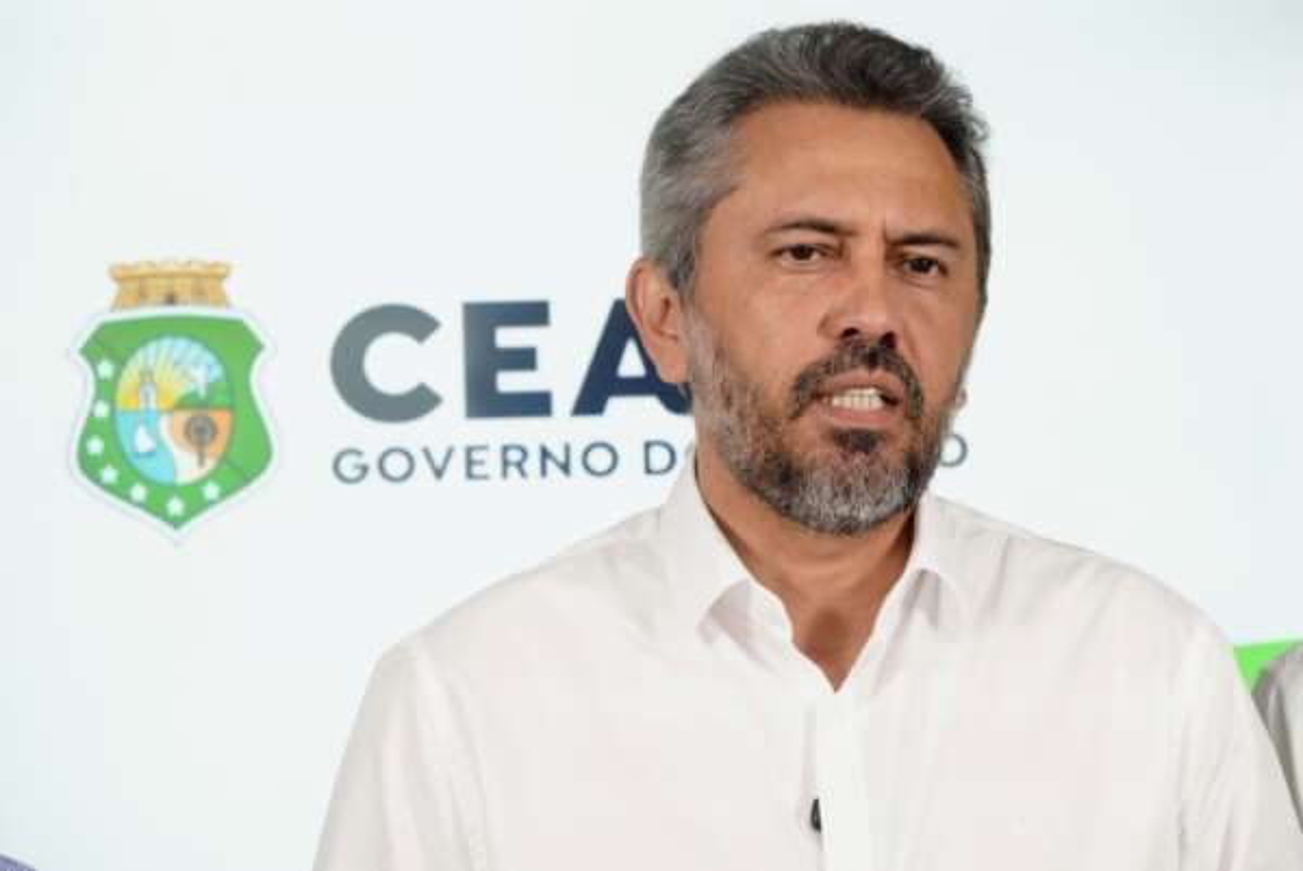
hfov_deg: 12.7
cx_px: 652
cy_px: 436
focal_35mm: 161
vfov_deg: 8.5
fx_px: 5831
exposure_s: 1/200
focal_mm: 161
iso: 6400
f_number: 6.7
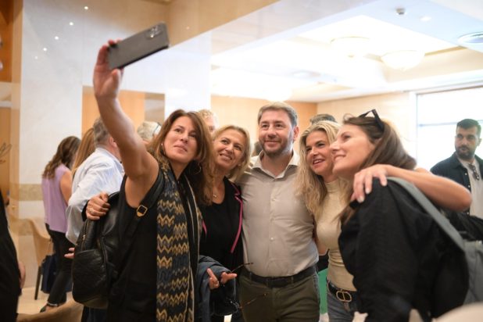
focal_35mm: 35
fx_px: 470
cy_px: 161
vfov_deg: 37.9
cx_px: 242
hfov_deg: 54.4
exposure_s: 1/320
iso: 6400
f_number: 2.2
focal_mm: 35
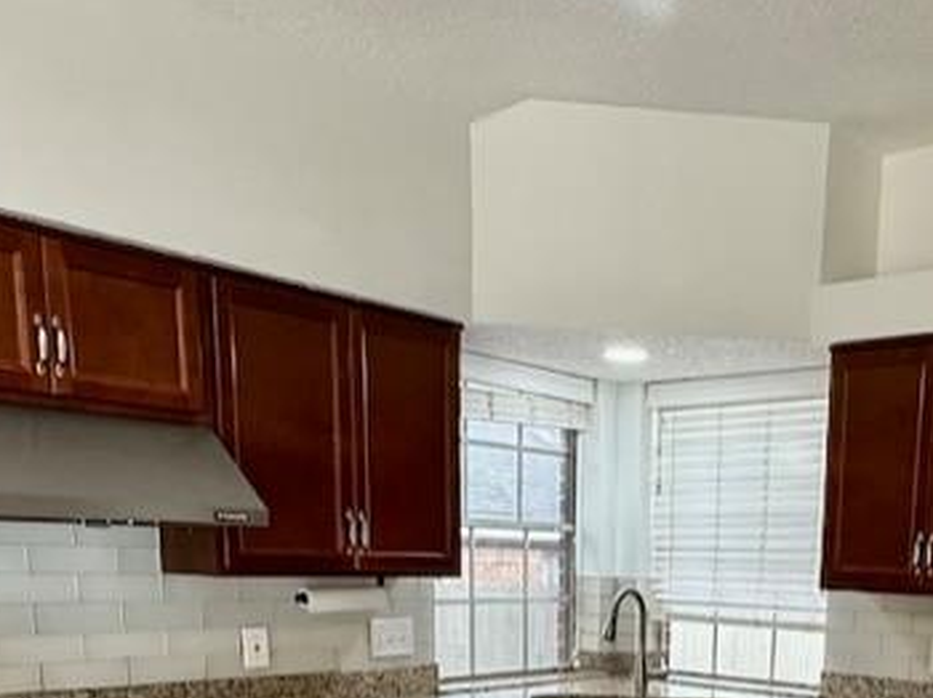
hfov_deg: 44.7
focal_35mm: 41
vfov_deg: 30.9
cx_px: 661
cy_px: 783
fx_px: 1104
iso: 250
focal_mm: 2.22
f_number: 2.2
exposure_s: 1/120
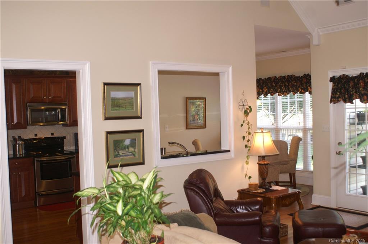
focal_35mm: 39
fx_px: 398
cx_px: 184
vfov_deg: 34.1
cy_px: 122
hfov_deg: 49.6
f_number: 4.5
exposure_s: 1/60
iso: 400
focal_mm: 26
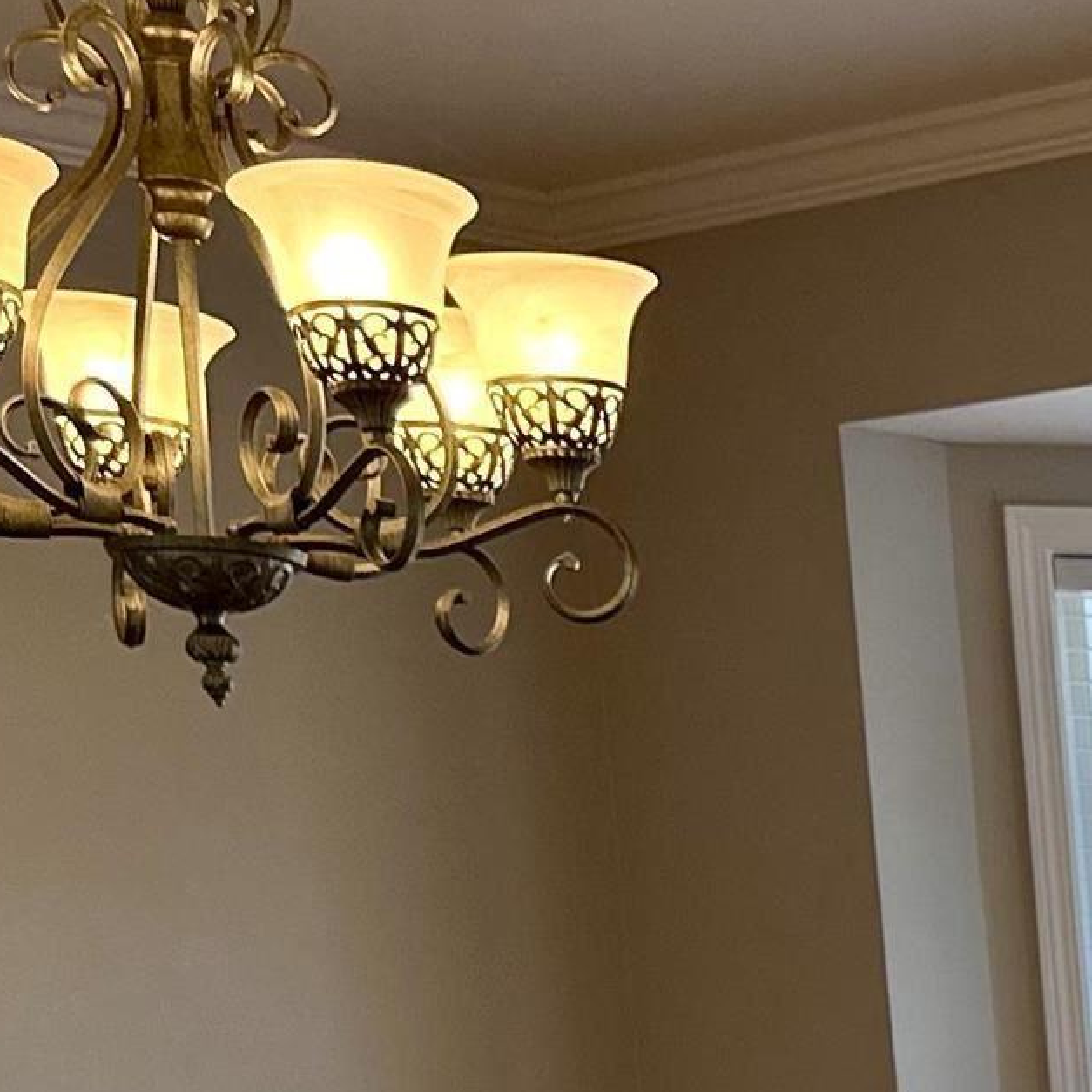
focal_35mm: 104
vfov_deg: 15.2
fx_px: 3712
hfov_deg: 14.5
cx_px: 2012
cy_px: 1745
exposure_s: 1/181
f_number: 1.78
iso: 80
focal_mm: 6.86
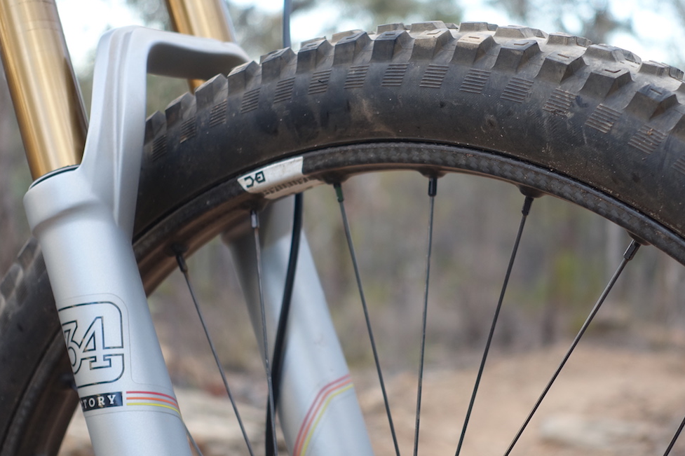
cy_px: 233
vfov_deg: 15.9
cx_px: 405
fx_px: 1636
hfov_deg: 23.6
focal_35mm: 86
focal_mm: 25.7
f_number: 2.8
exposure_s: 1/80
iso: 160
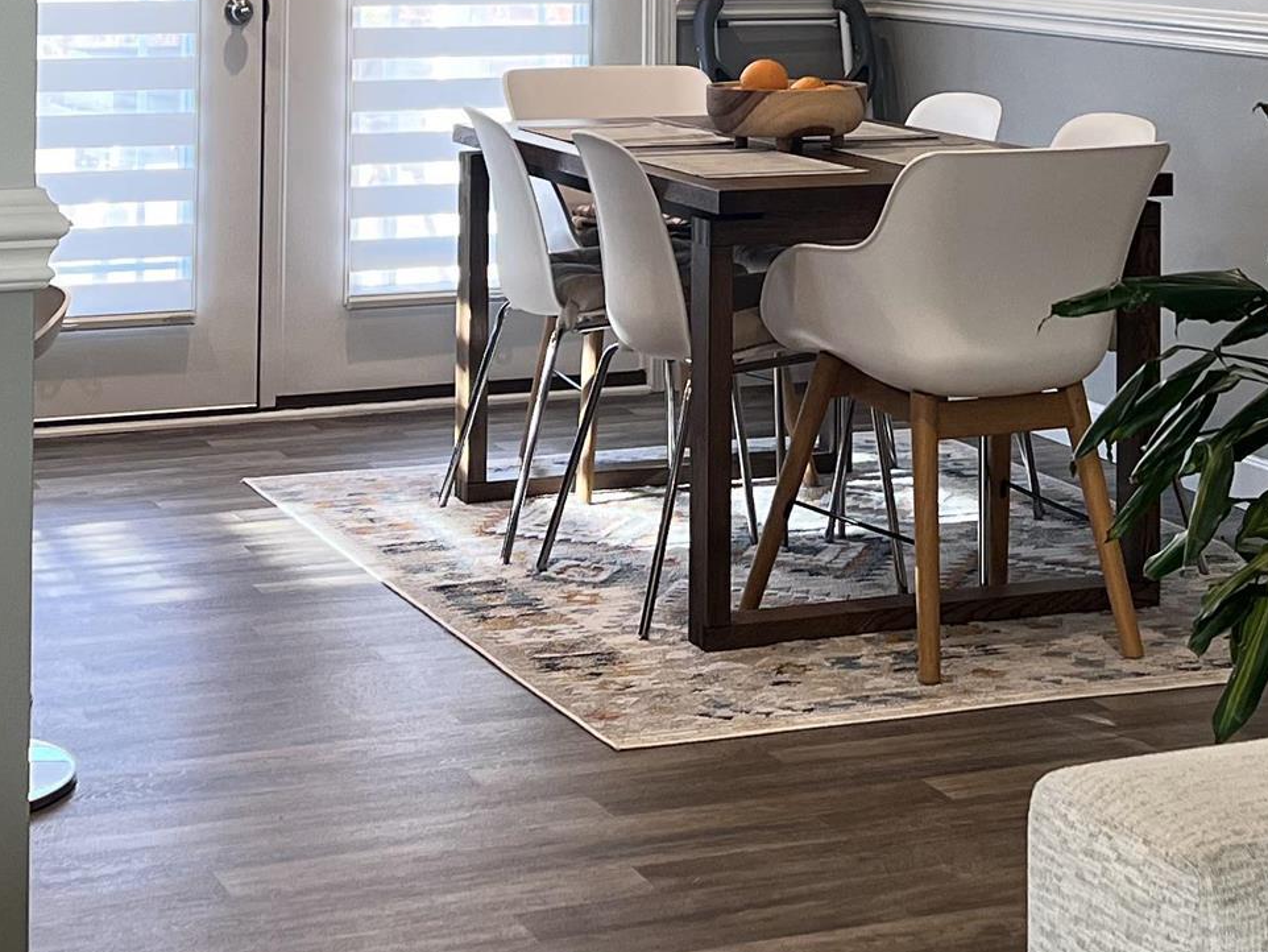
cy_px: -104
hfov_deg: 23.5
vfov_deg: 17.2
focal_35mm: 83
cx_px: 735
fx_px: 3041
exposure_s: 1/120
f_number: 1.5
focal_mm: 5.7
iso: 125
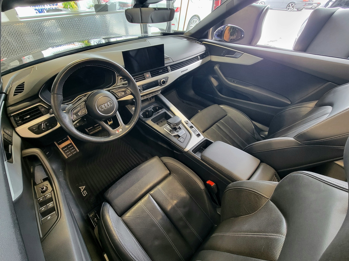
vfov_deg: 89.9
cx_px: 174
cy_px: 130
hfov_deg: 106.2
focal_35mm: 13
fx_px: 131
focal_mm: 2.2
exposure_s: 1/60.2
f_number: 2.2
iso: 250
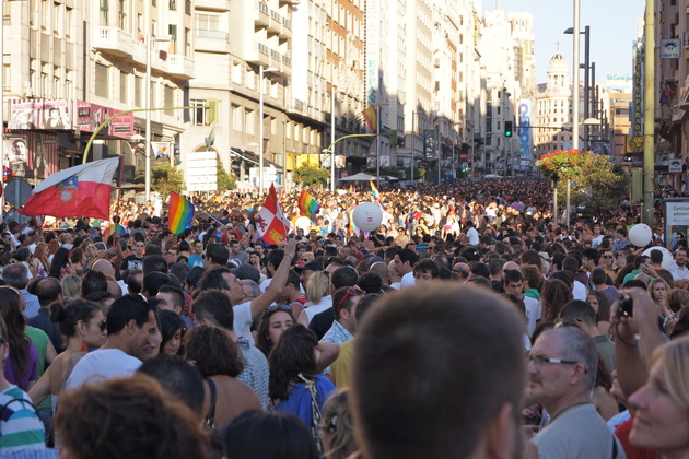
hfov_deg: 24.6
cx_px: 344
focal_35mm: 82
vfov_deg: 16.6
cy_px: 230
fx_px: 1579
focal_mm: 55
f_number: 5.6
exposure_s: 1/250
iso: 200
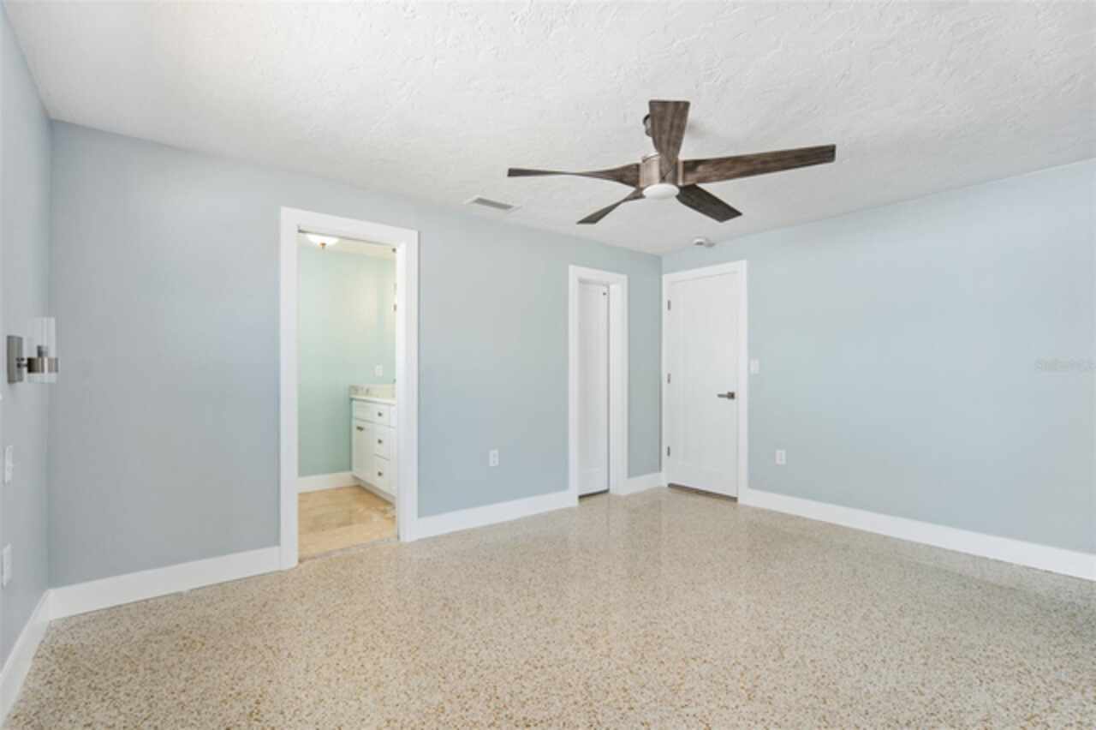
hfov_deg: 112.6
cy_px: 365
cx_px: 548
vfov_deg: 89.9
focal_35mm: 12
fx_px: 365
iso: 200
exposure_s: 1/30
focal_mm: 12
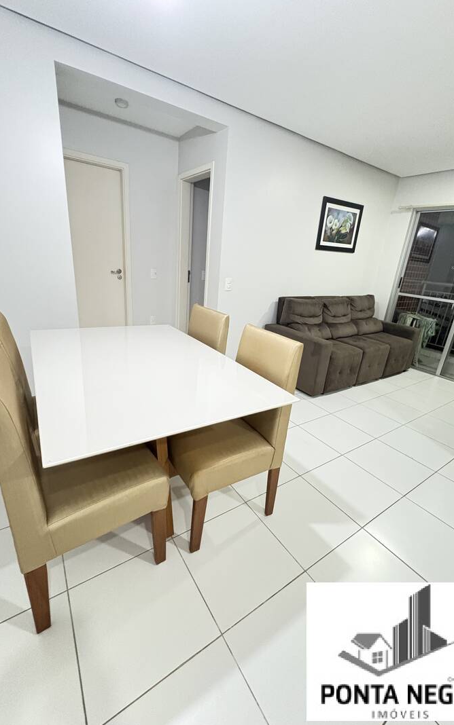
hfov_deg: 74.8
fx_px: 297
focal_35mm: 15
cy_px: 361
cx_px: 230
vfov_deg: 101.4
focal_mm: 2.22
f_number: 2.2
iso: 800
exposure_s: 1/30
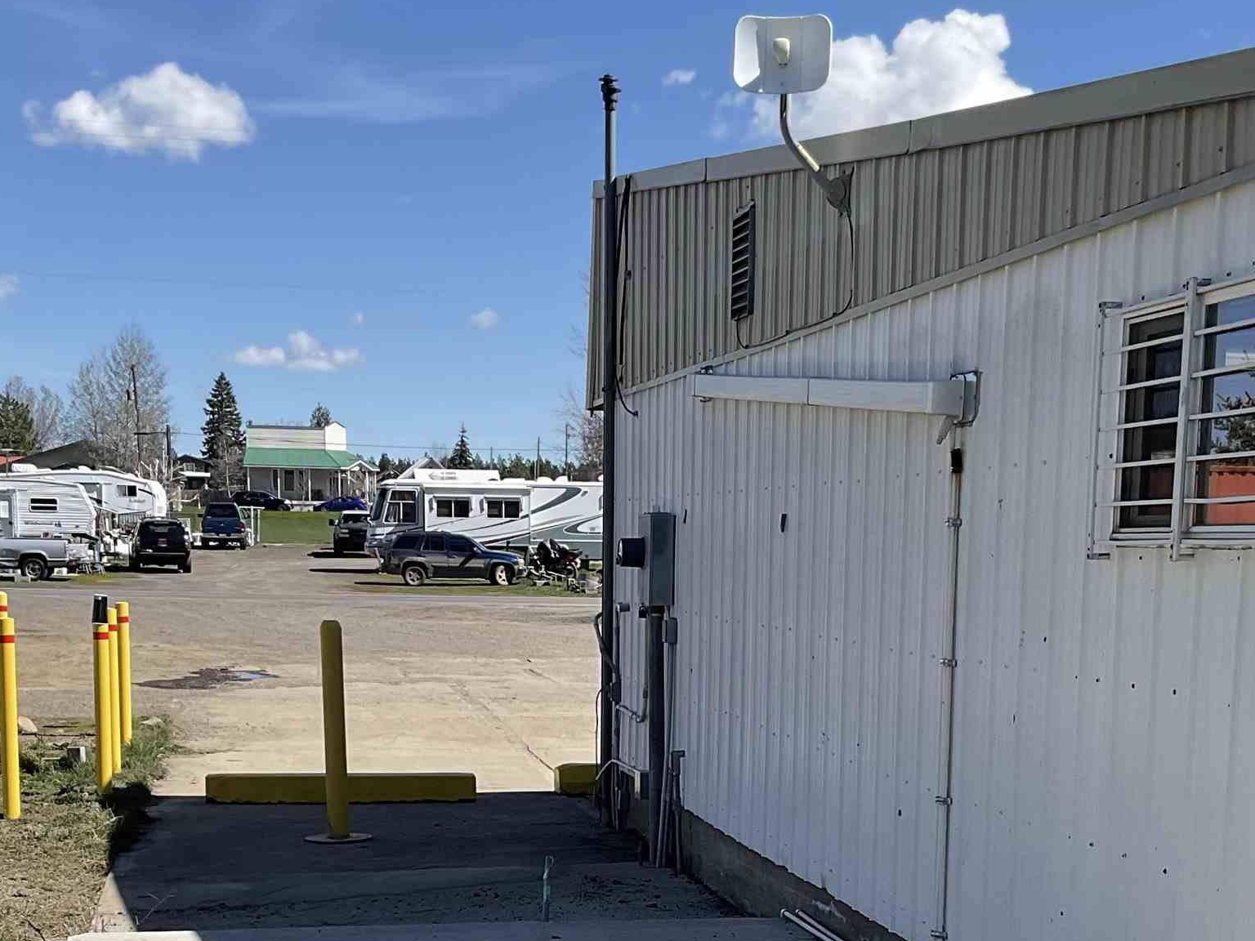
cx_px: 628
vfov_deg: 24.6
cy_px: 832
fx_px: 2103
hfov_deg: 33.2
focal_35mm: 58
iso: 16
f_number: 1.8
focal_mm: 3
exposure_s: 1/1730
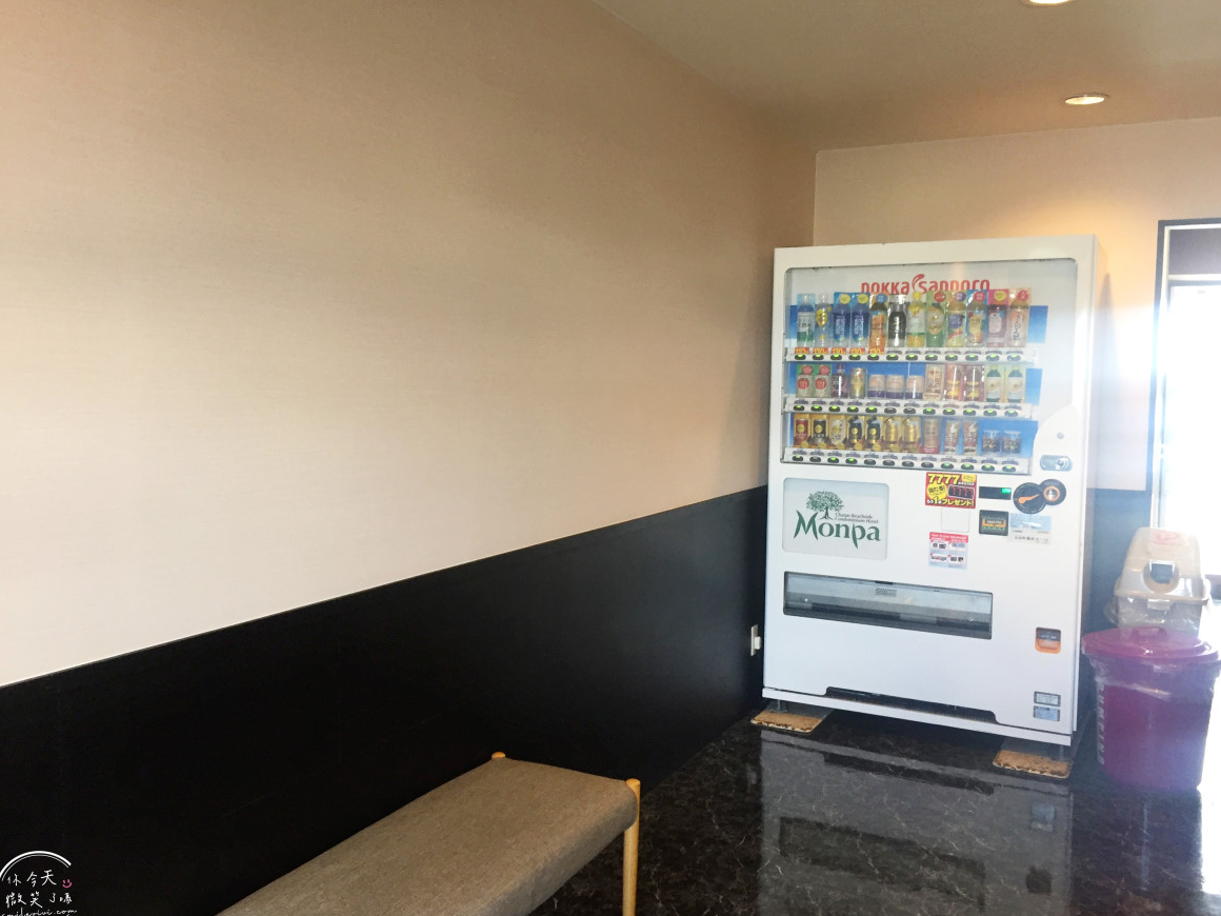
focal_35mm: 30
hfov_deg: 60.0
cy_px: 465
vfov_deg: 46.8
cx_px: 628
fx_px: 1058
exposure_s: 1/30
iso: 50
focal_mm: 4.15
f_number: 2.2
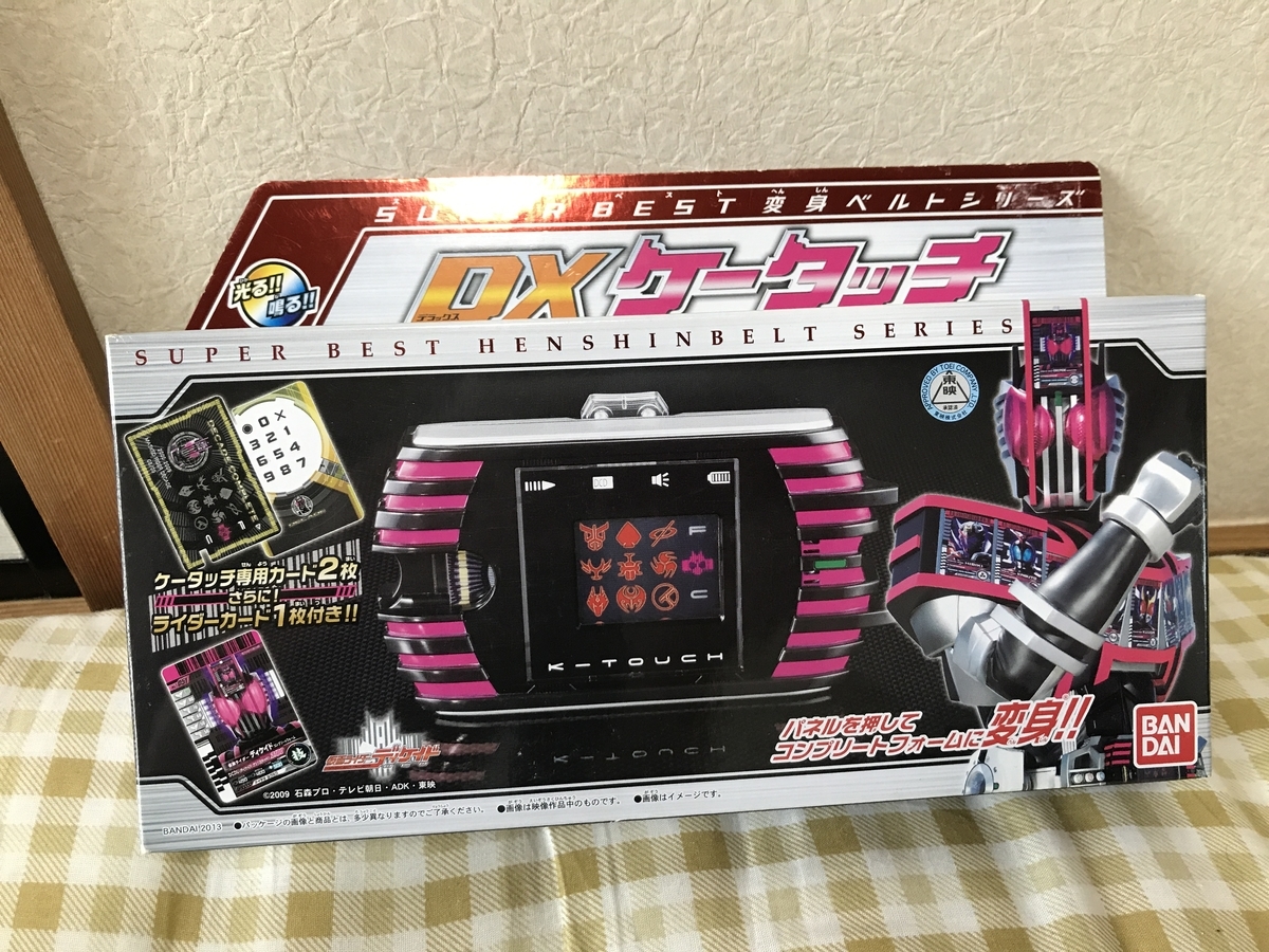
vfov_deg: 49.7
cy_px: 476
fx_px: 1026
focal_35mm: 28
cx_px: 634
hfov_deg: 63.4
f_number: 1.8
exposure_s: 1/25
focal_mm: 3.99
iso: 40
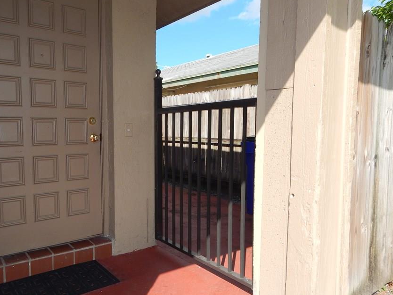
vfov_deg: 51.4
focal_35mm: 27
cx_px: 177
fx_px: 307
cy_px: 155
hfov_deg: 65.2
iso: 125
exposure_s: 1/1250
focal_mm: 4
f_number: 3
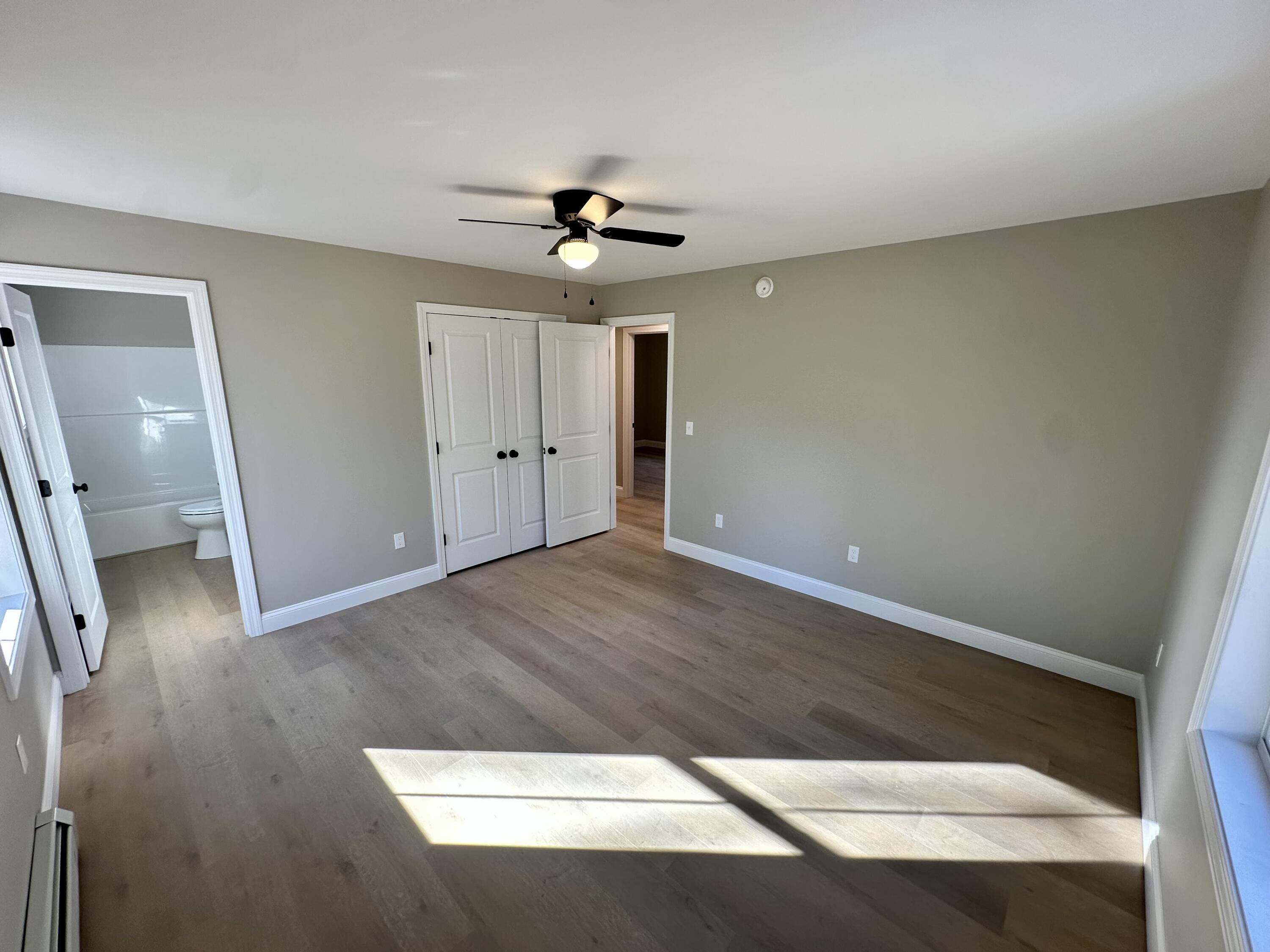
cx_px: 635
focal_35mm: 14
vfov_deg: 85.7
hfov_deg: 102.1
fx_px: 514
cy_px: 476
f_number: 2.2
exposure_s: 1/99
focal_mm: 2.22
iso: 80
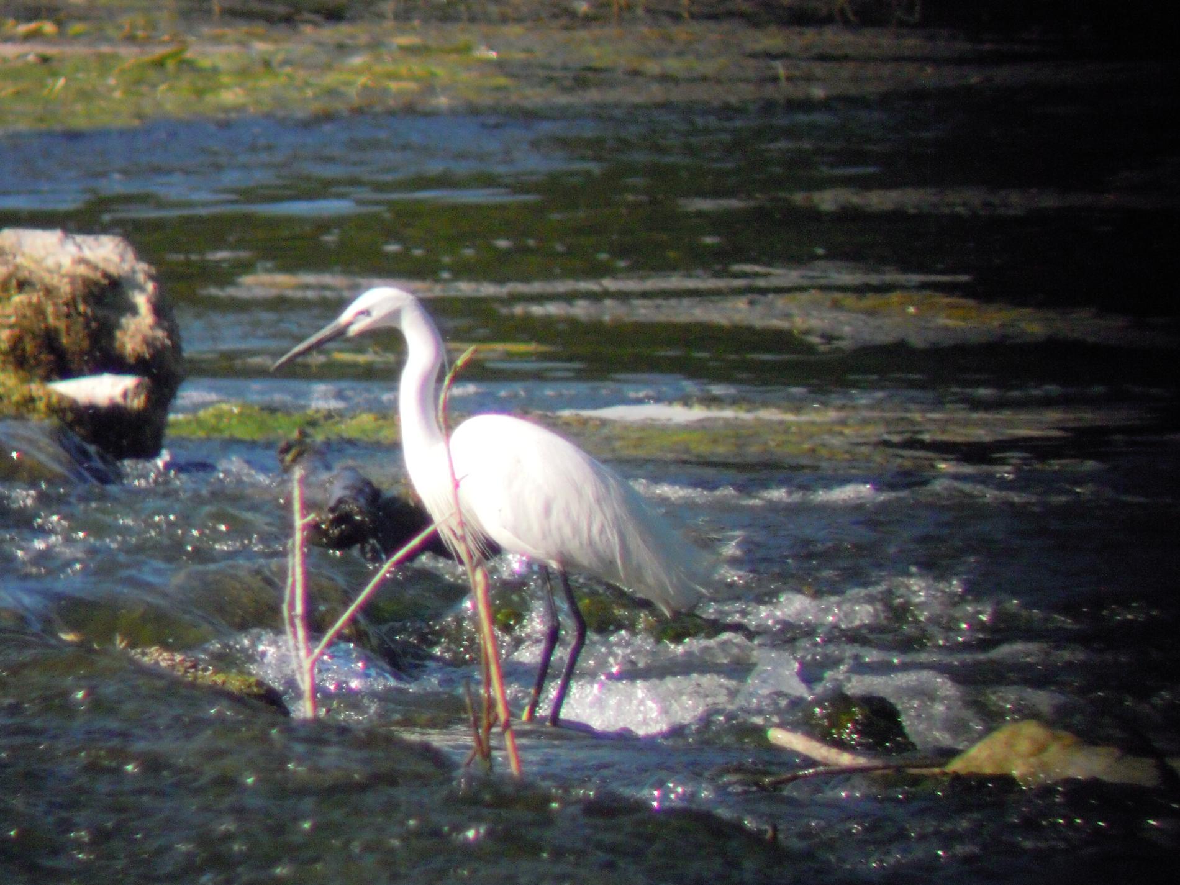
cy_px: 442
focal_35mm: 140
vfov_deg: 10.6
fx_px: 4772
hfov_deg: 14.1
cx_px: 590
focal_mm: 25
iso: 800
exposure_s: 1/800
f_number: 6.6
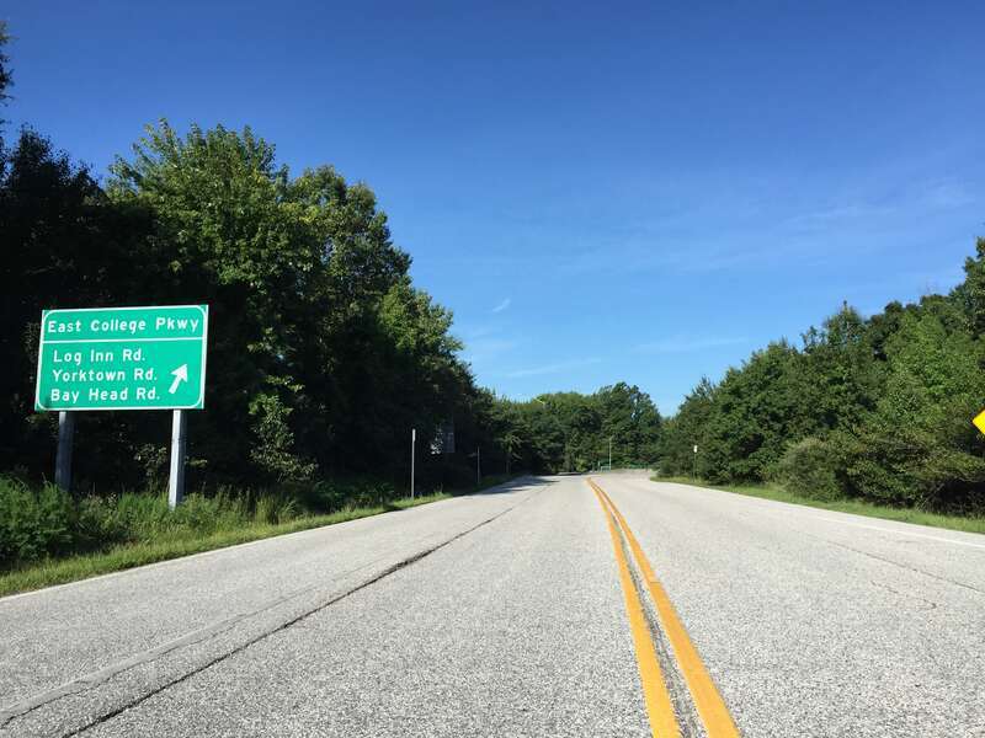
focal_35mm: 29
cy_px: 369
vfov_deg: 48.2
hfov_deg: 61.7
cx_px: 492
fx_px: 825
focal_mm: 4.15
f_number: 2.2
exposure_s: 1/1721
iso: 32
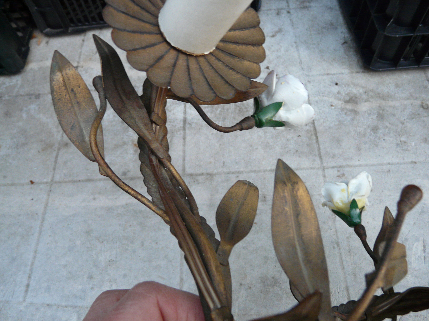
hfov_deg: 63.4
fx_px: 347
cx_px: 214
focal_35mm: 28
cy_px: 160
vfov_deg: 49.7
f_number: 2.8
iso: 200
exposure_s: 1/30
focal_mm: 4.6
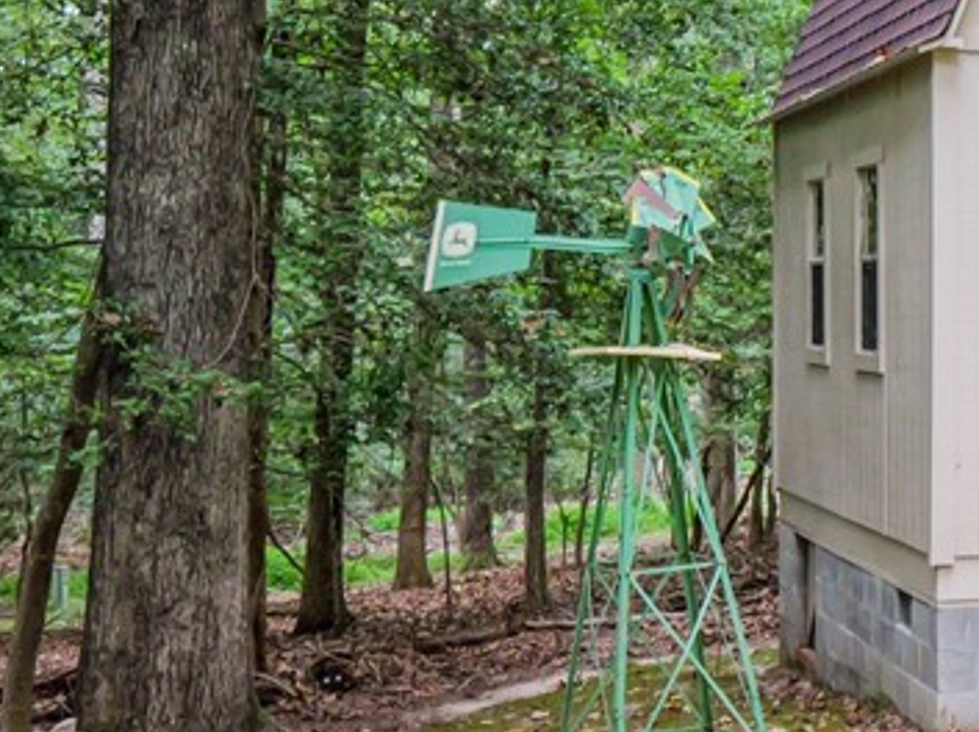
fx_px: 2458
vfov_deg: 16.9
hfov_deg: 20.1
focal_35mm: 87
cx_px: 1369
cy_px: 378
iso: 1000
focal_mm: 15
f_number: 10
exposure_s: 1/10
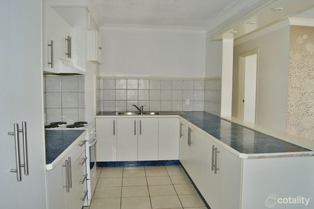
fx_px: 244
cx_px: 158
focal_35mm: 28
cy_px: 106
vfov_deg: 46.4
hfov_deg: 65.5
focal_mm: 18
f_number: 4
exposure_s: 1/160
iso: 160
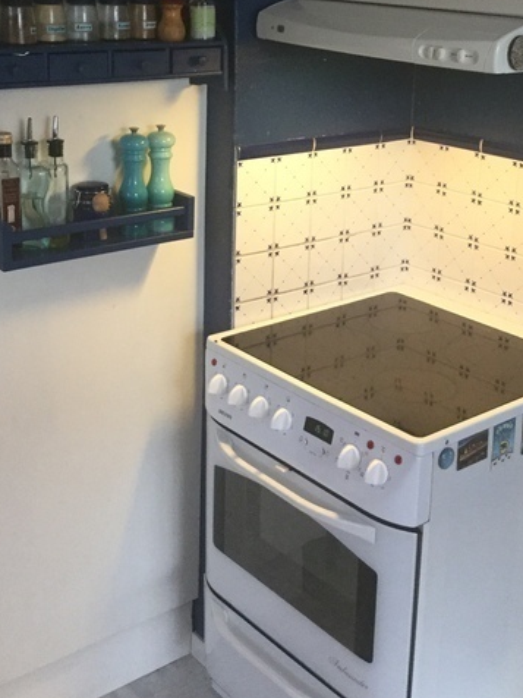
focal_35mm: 50
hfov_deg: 29.1
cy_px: 204
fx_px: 1007
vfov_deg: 37.5
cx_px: 294
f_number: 2.4
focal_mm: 3.3
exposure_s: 1/33
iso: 160
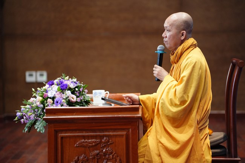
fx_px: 1021
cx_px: 122
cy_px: 82
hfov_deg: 13.7
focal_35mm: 150
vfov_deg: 9.1
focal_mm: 150
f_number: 2.8
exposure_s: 1/200
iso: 3200
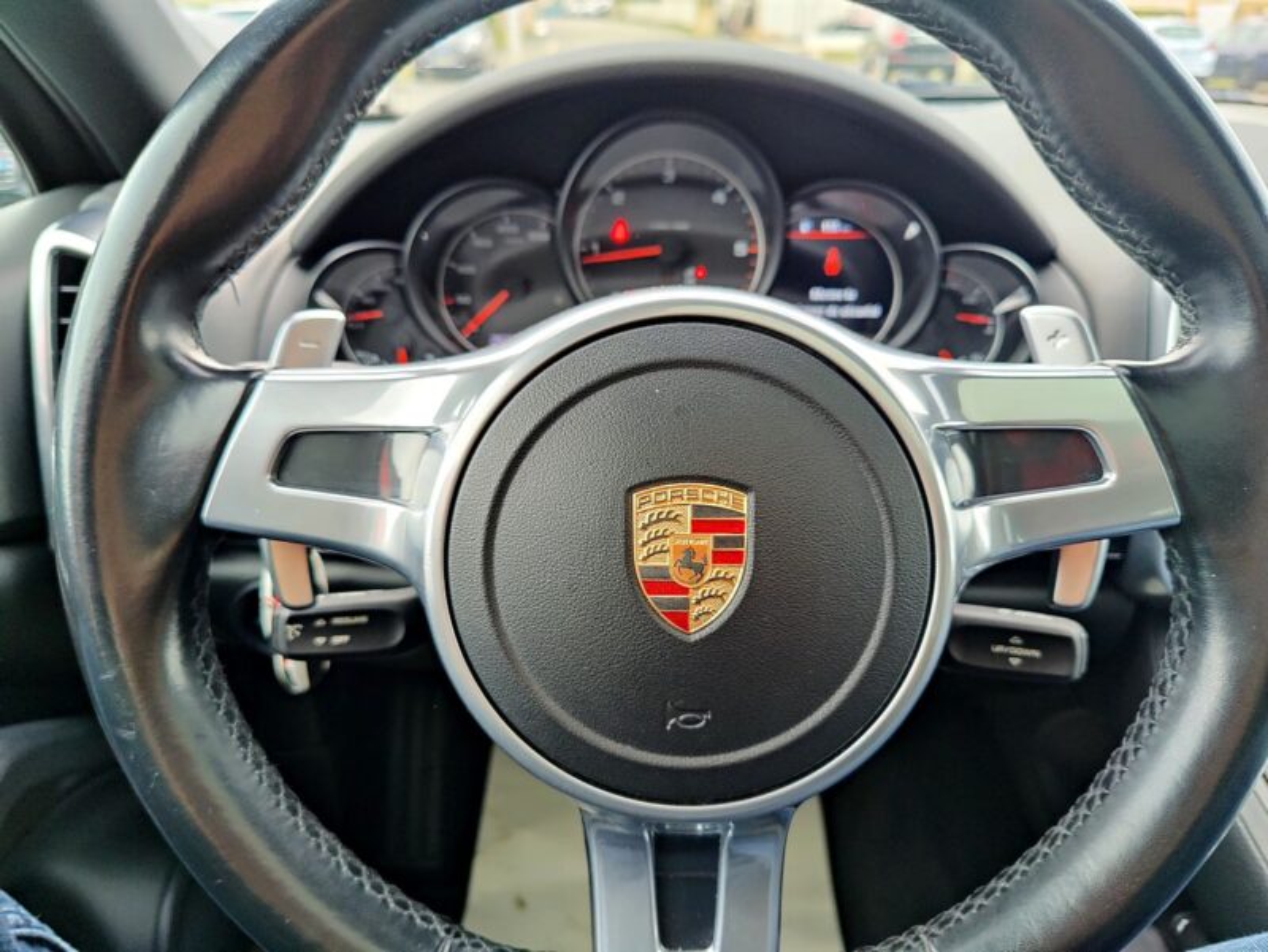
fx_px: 1283
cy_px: 476
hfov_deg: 52.6
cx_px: 634
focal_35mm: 35
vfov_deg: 40.7
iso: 387
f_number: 1.88
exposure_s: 1/100
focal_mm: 6.06
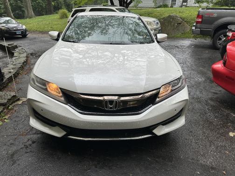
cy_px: 88
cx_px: 118
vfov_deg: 56.8
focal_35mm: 24
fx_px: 163
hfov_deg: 71.6
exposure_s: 1/521
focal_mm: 6.86
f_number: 1.78
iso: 80
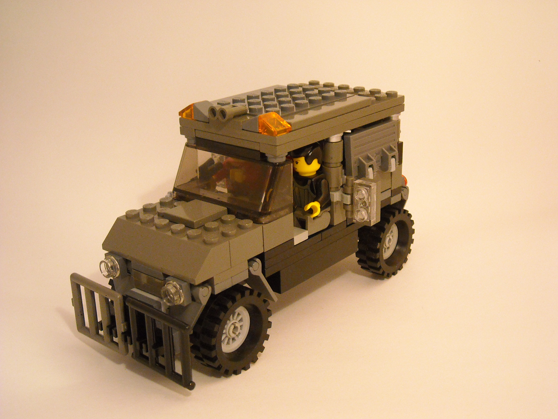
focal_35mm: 50
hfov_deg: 38.2
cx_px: 279
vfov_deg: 29.1
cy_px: 207
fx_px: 806
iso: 400
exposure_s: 1/52
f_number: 3.2
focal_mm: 7.92
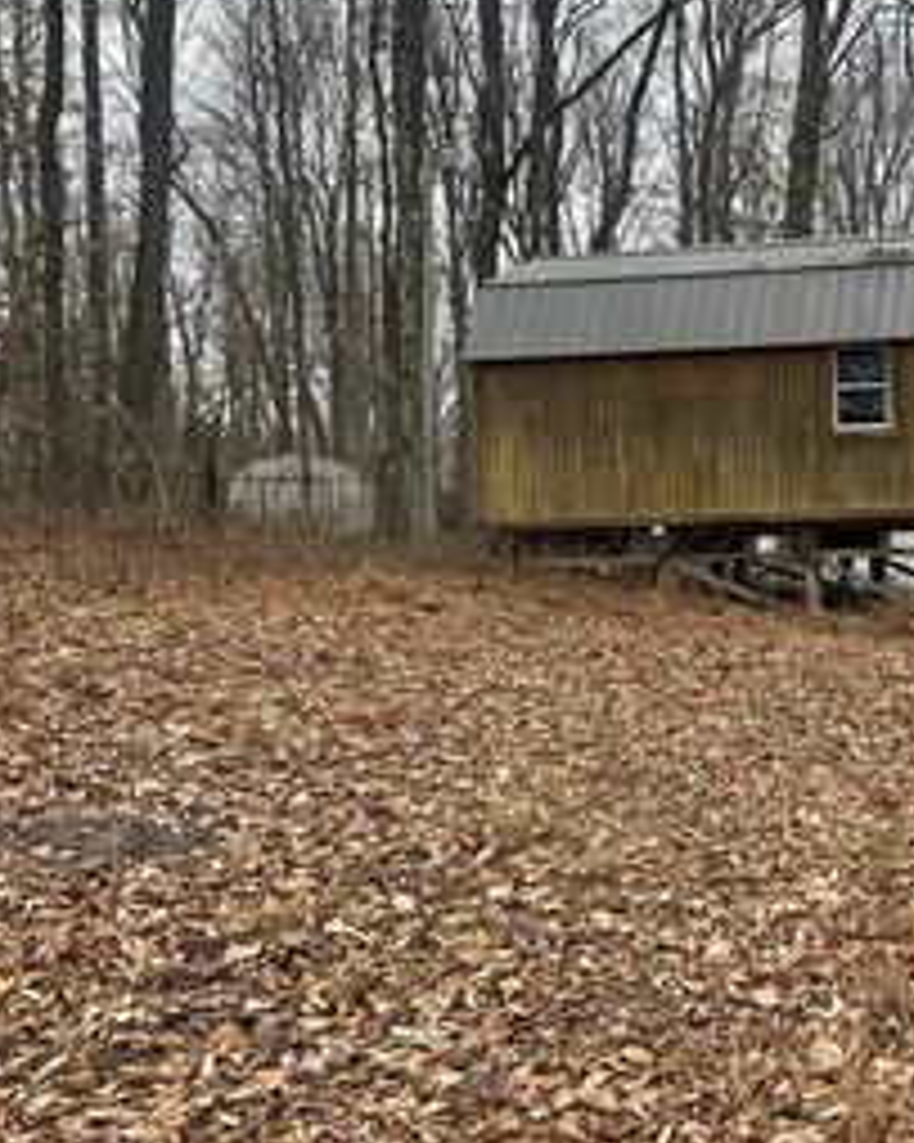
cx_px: 955
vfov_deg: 37.4
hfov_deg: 28.1
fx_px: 1692
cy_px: 560
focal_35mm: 50
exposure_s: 1/411
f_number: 1.5
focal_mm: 5.7
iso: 50
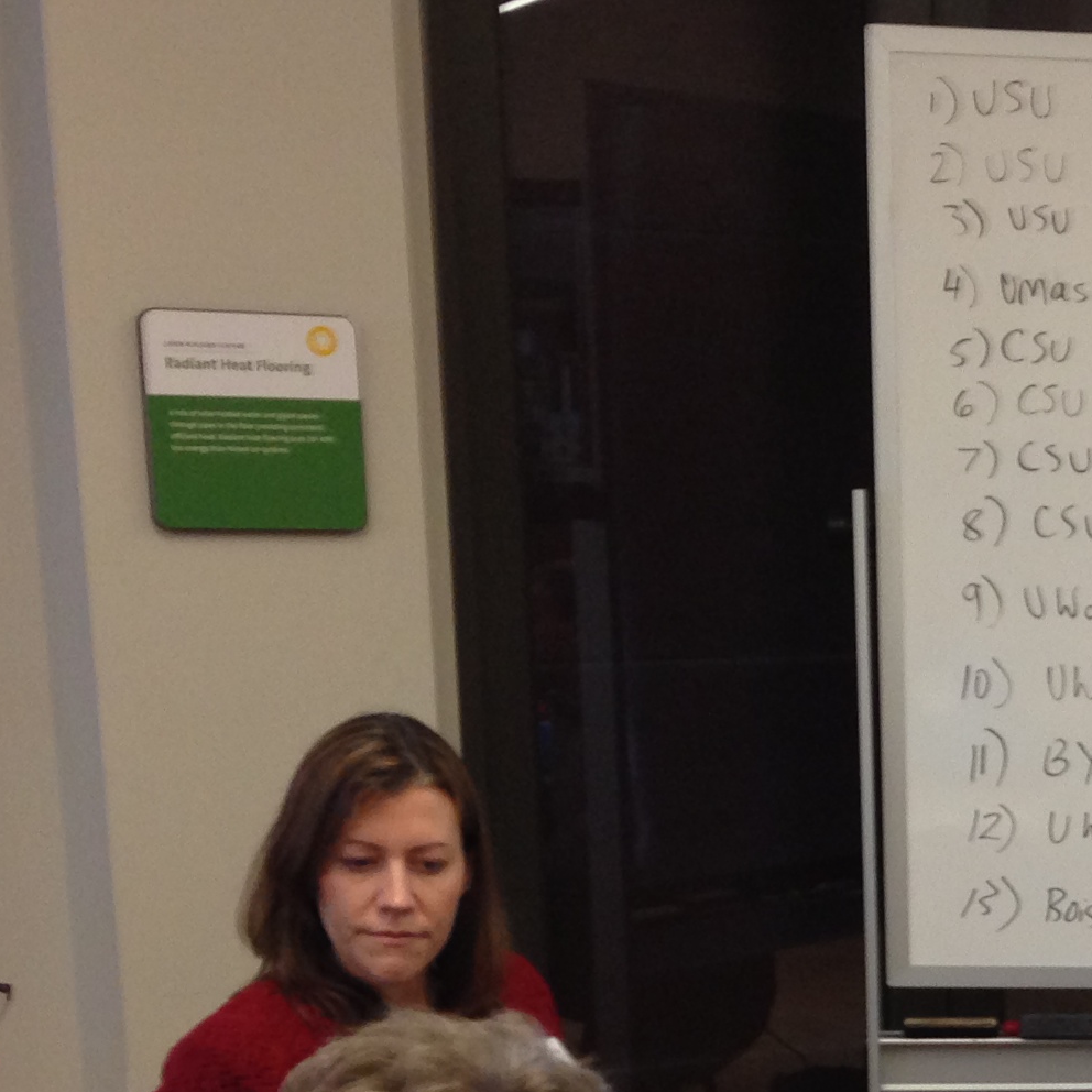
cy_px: 1222
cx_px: 1343
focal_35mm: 96
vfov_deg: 17.5
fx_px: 3426
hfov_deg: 17.2
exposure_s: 1/20
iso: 100
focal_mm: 4.13
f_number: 2.4
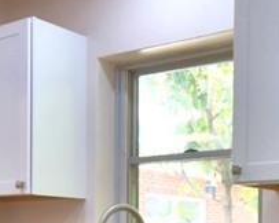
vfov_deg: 20.6
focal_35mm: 71
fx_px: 586
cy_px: 242
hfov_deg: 26.1
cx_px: 239
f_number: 4.5
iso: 400
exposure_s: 1/125
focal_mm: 10
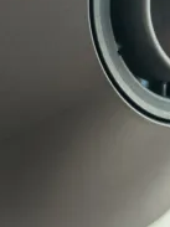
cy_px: 21
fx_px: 688
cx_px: 47
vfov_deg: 18.4
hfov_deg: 14.0
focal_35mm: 105
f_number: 1.78
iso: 200
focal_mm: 6.86
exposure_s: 1/50
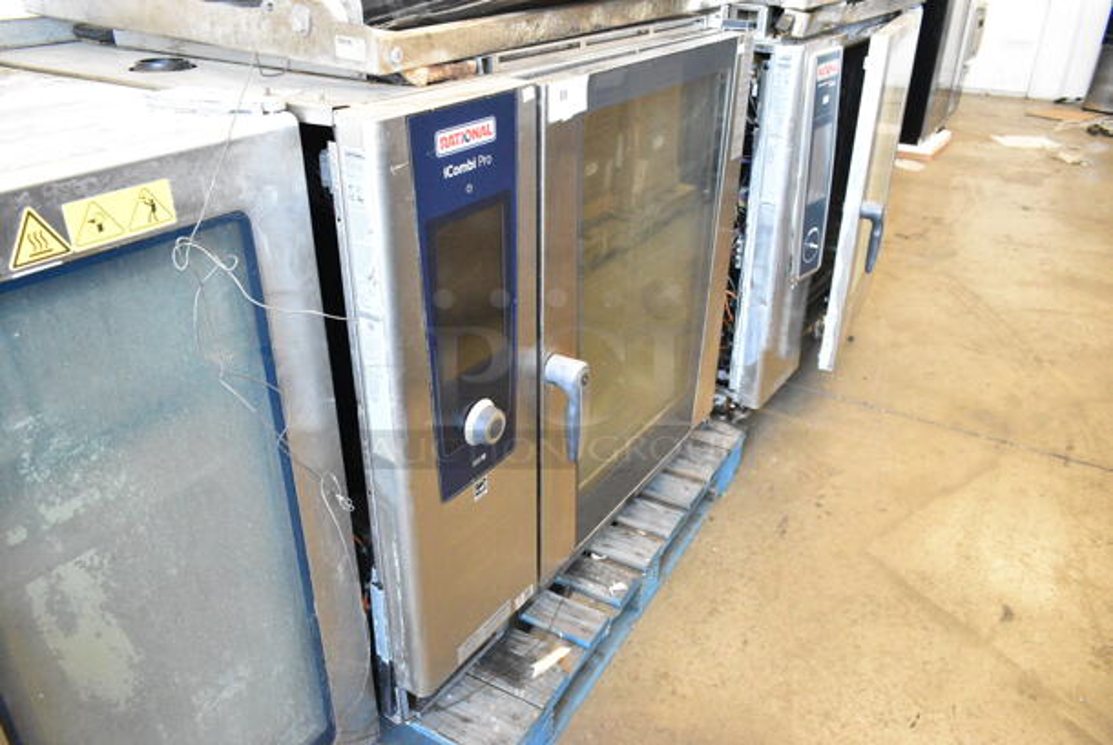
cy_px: 372
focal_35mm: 27
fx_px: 836
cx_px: 556
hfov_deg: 67.3
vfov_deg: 48.0
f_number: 6.3
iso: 6400
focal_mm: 18
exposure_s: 1/160
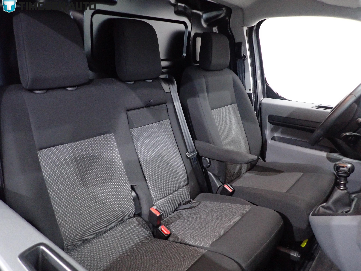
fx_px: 271
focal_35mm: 26
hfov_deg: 67.3
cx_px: 180
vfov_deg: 53.1
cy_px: 131
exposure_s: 1/30
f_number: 2
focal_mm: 4.5
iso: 800
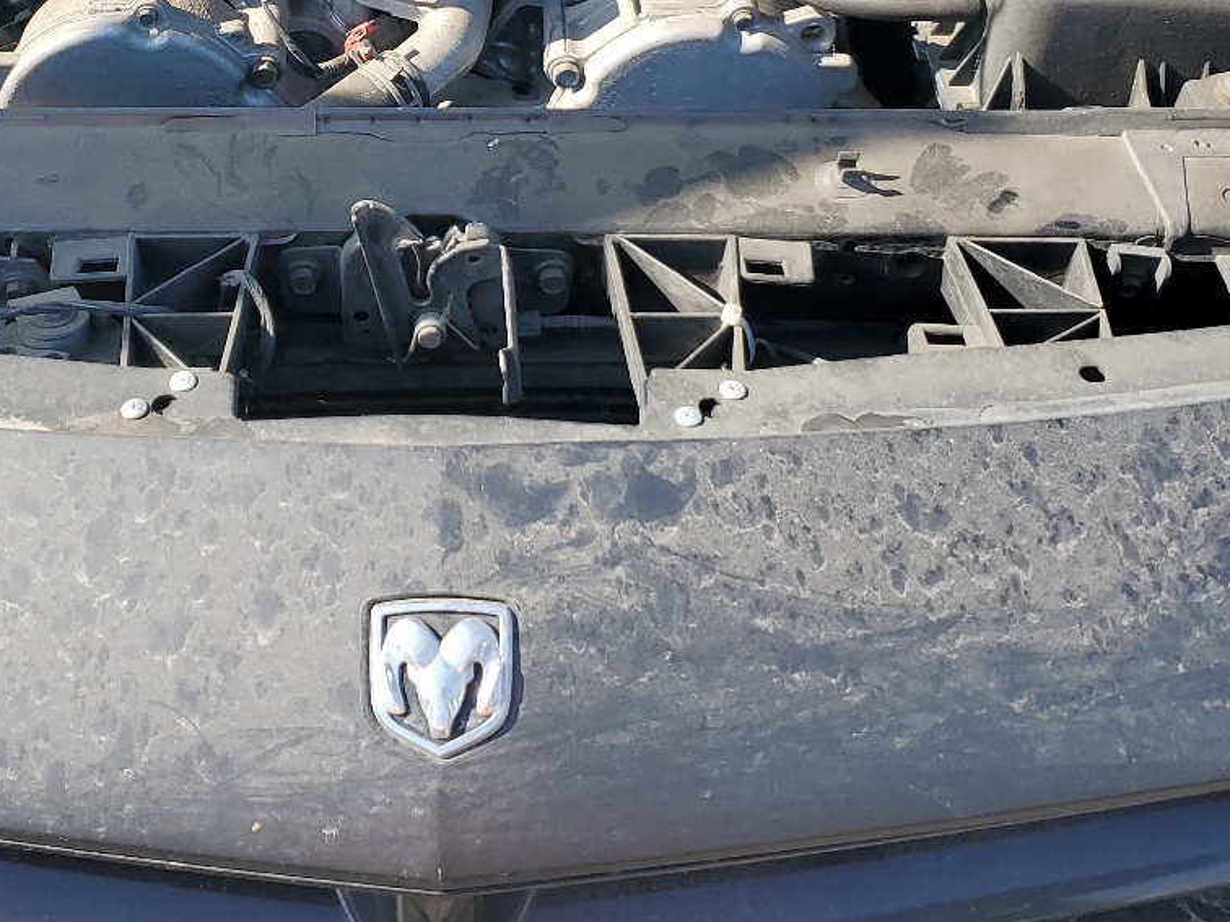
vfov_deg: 25.7
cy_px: 91
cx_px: 395
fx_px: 1954
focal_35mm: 55
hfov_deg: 34.6
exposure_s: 1/909
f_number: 1.5
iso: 50
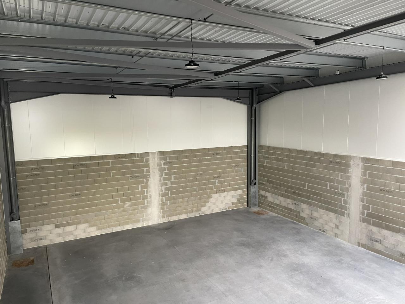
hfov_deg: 67.3
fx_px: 304
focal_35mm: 26
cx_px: 202
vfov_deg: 53.1
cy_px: 152
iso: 200
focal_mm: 4.2
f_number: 1.6
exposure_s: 1/60
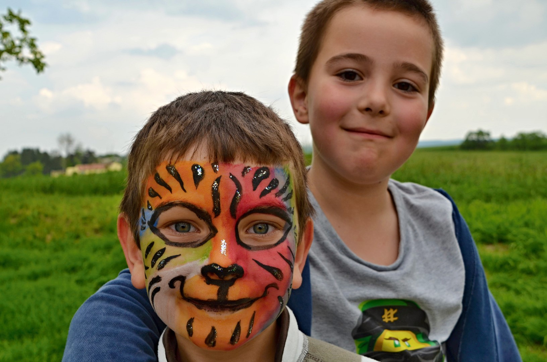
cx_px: 274
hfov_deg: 43.7
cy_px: 181
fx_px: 682
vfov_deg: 29.7
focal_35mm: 45
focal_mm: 30
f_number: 8
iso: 200
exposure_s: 1/250
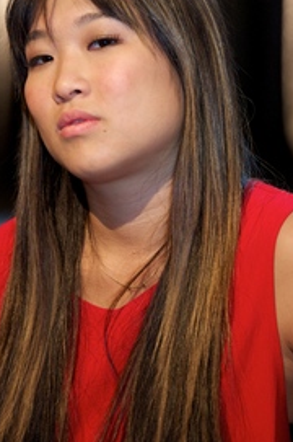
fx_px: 3255
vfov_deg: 7.8
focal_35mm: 266
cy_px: 194
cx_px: 145
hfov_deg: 5.2
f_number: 5.6
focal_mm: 180
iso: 2000
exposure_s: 1/60
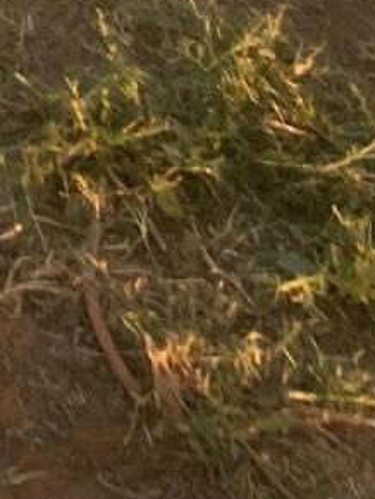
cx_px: -788
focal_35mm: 193
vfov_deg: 8.3
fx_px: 2784
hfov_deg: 6.9
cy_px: -1086
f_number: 1.8
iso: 20
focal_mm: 3.99
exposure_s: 1/185
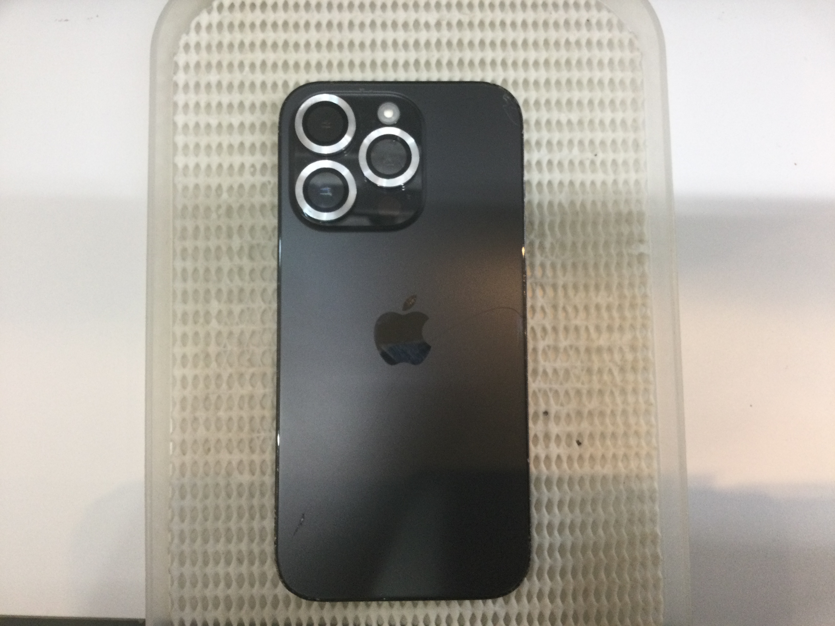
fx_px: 748
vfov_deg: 45.4
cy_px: 313
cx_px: 418
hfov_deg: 58.4
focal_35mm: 31
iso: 40
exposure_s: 1/33
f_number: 2.4
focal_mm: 3.3
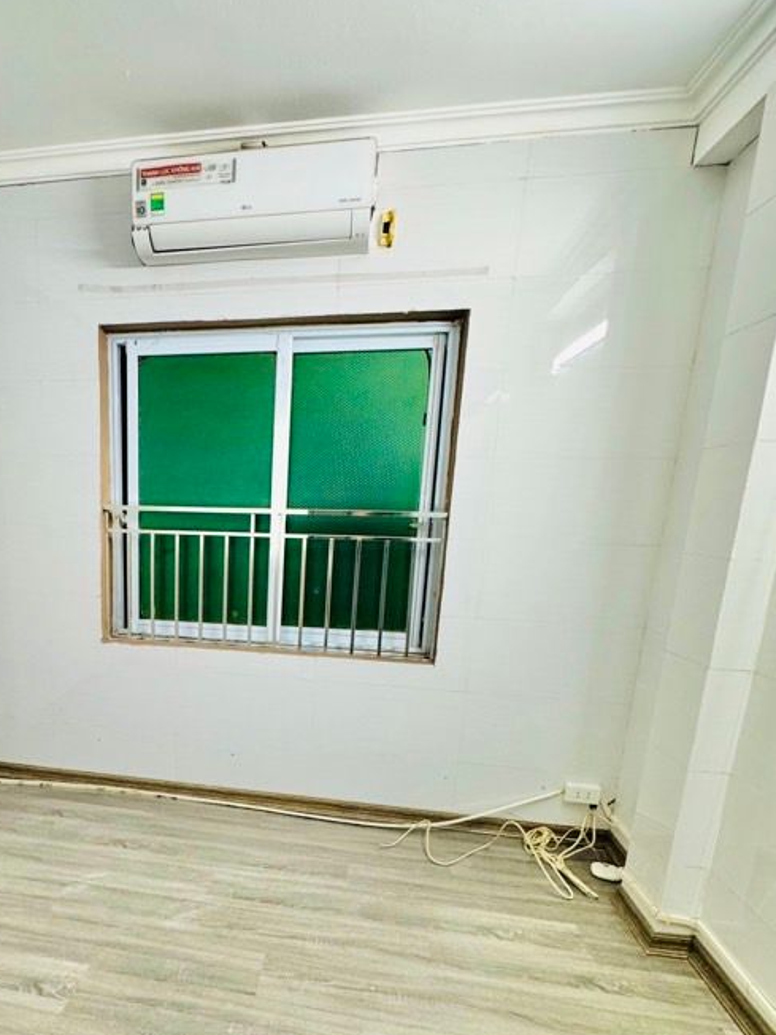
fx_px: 658
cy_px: 652
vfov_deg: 74.9
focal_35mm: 22
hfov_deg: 58.3
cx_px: 205
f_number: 2.2
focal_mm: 2.22
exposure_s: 1/100
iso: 200
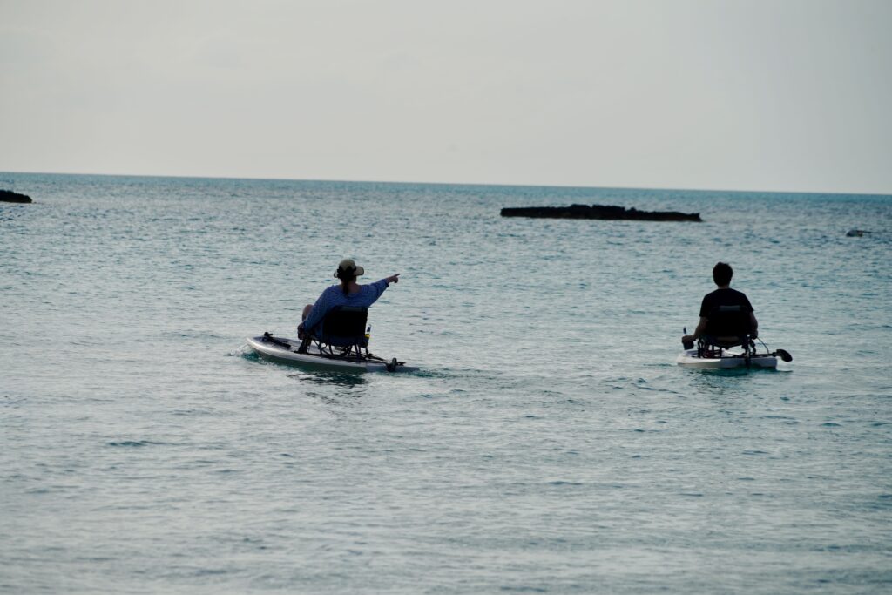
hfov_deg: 8.6
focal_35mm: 240
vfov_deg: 5.7
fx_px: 5947
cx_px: 446
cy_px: 298
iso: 100
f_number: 9
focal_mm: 240
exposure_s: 1/640
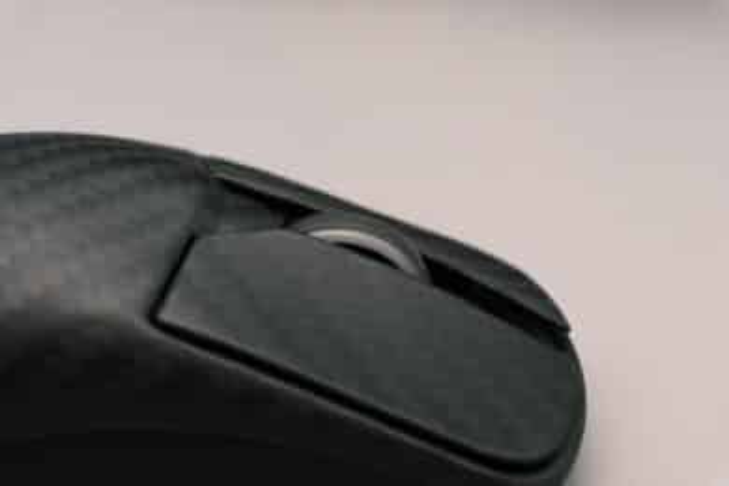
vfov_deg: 18.2
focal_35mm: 75
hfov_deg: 27.0
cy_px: 243
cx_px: 364
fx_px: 1519
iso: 1000
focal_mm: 50
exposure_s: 1/150
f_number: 8
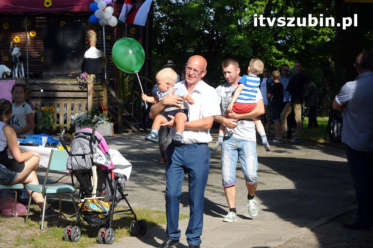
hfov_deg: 19.5
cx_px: 186
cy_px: 124
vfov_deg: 13.0
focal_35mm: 105
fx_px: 1087
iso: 640
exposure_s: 1/800
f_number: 8
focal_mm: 70
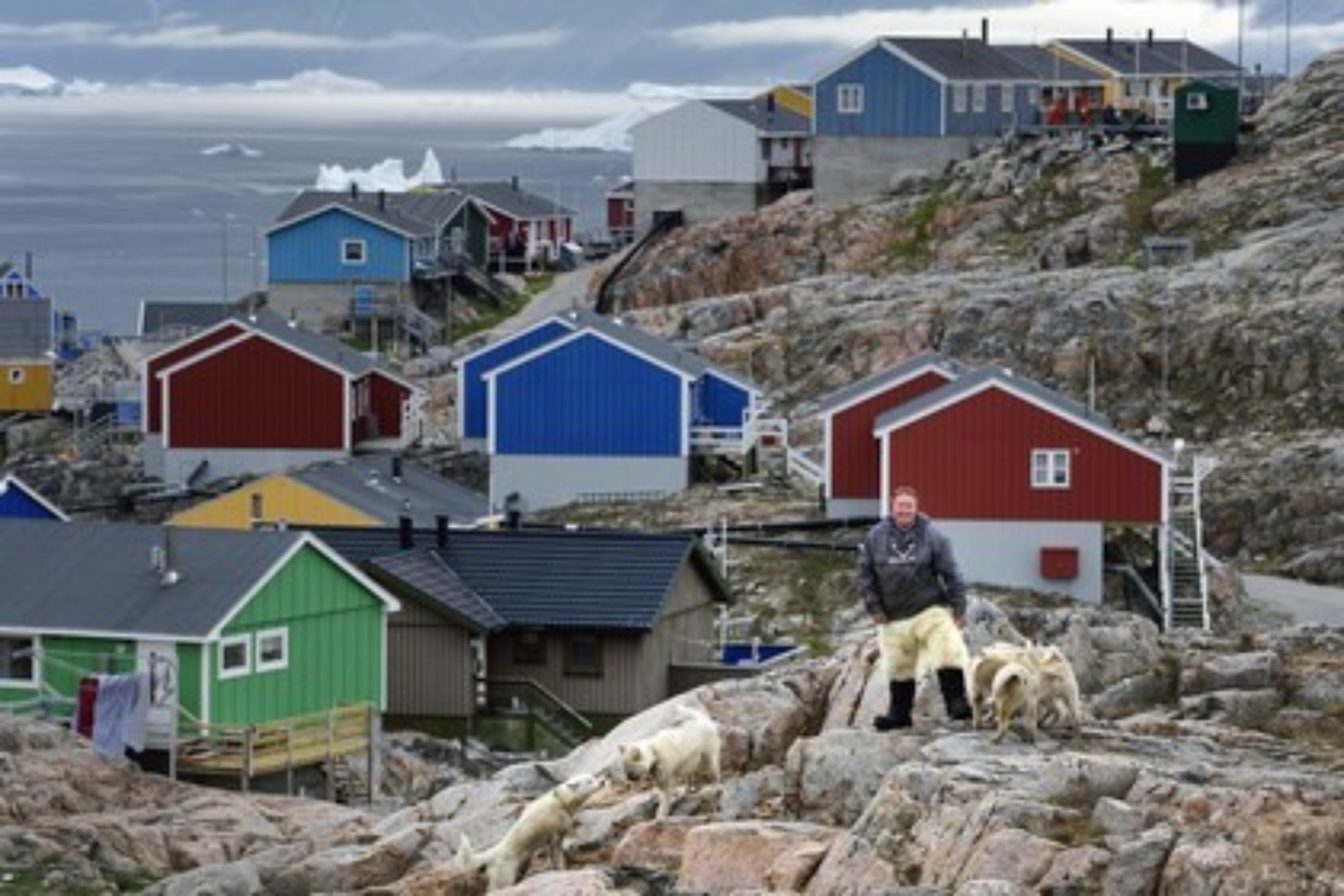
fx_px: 5040
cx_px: 672
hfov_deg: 15.2
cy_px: 448
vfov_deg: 10.2
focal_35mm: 135
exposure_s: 1/400
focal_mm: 135
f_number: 7.1
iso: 400
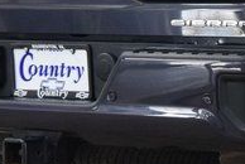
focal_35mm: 277
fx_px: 1885
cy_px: 2
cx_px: 413
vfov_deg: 5.0
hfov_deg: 7.3
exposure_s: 1/60
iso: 1600
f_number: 5
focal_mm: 35
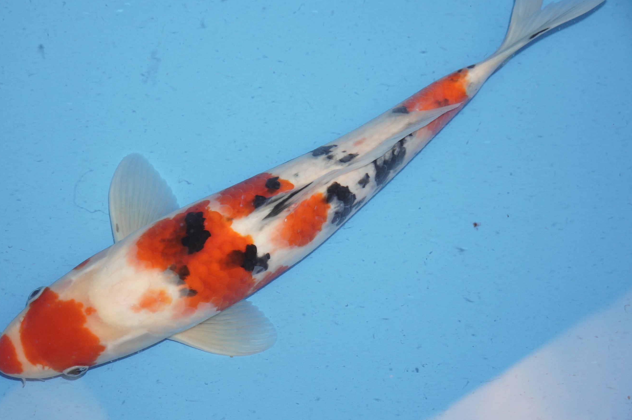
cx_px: 273
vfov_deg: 20.4
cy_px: 222
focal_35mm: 67
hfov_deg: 30.2
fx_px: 1168
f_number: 4.5
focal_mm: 39
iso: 1250
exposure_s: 1/160
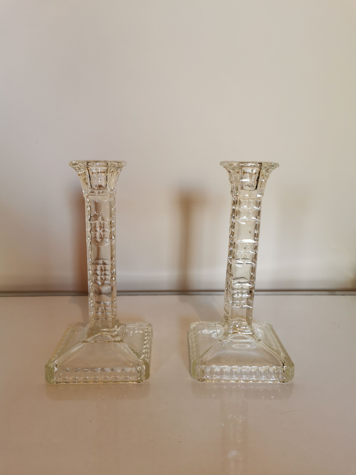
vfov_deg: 65.3
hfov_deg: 51.4
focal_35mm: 27
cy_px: 238
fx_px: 370
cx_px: 178
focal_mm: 5.56
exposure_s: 1/50
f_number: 1.6
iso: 100
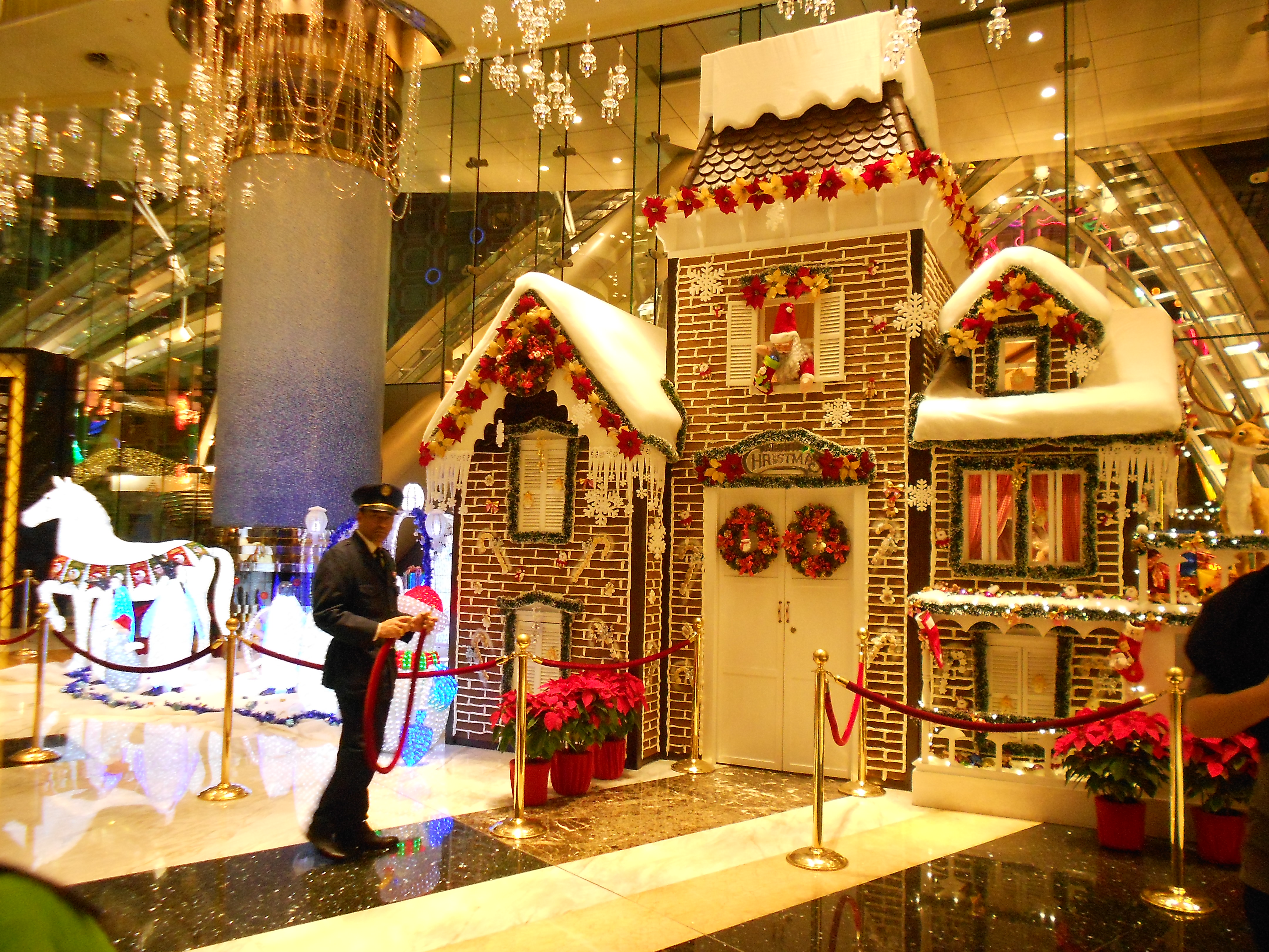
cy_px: 476
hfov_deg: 67.3
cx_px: 634
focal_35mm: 26
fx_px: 953
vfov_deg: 53.1
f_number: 3.2
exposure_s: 1/30
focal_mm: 4.6
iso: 400
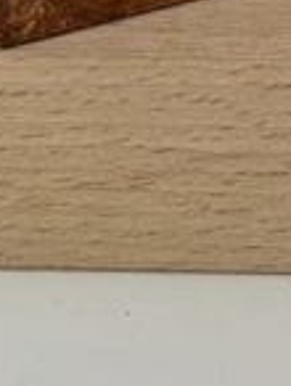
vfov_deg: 8.1
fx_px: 2649
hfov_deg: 6.3
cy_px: -258
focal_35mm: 237
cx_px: 93
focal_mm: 5.96
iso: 32
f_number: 1.6
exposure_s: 1/927
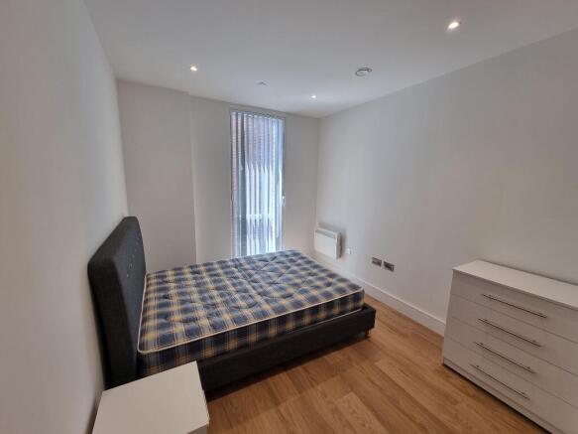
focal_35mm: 13
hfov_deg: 106.2
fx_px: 217
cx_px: 289
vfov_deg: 89.9
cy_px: 217
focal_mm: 2.2
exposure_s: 1/100
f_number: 2.2
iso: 80
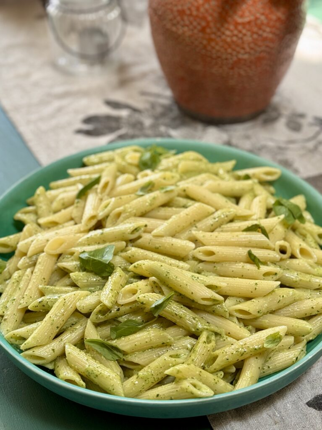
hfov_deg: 30.2
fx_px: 596
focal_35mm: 48
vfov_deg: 39.7
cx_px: 161
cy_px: 215
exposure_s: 1/168
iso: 50
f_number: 1.78
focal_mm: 6.76
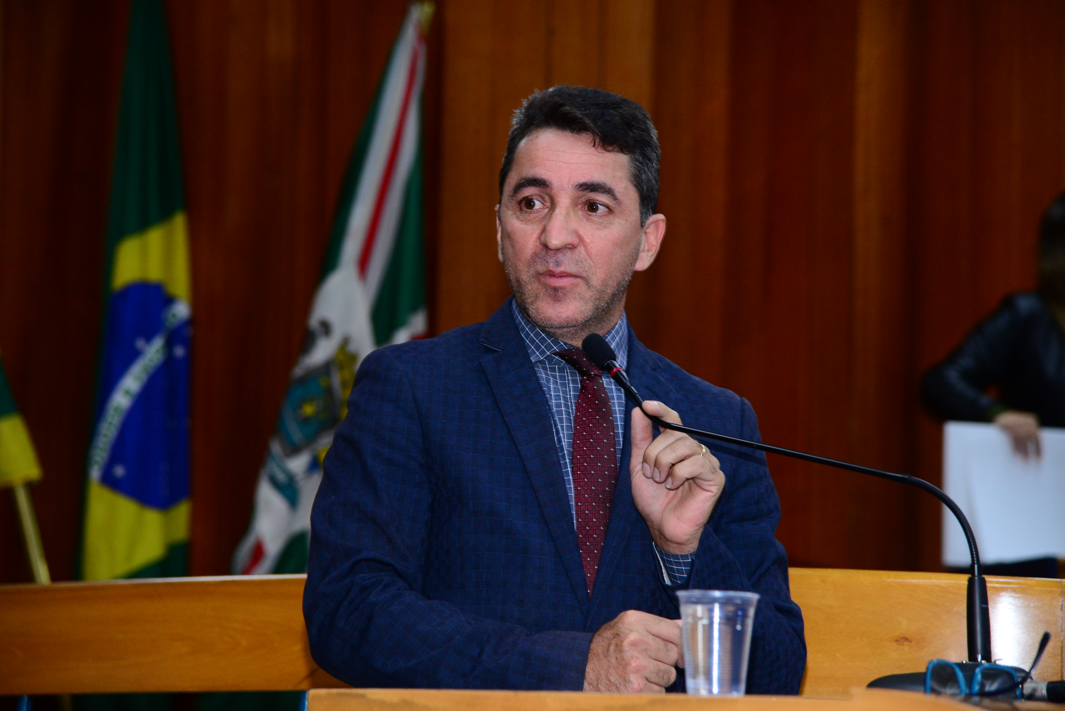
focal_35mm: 110
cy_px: 356
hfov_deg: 18.6
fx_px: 3255
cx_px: 532
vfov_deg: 12.5
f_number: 4.5
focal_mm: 110
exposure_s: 1/80
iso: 1600
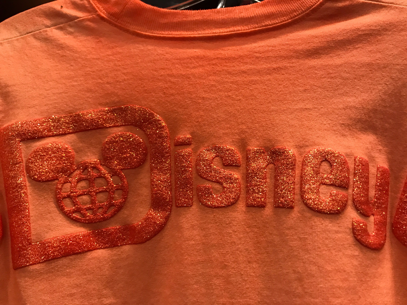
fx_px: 329
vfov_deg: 49.7
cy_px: 152
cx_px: 204
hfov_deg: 63.4
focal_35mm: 28
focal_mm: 3.99
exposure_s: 1/24
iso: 40
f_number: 1.8
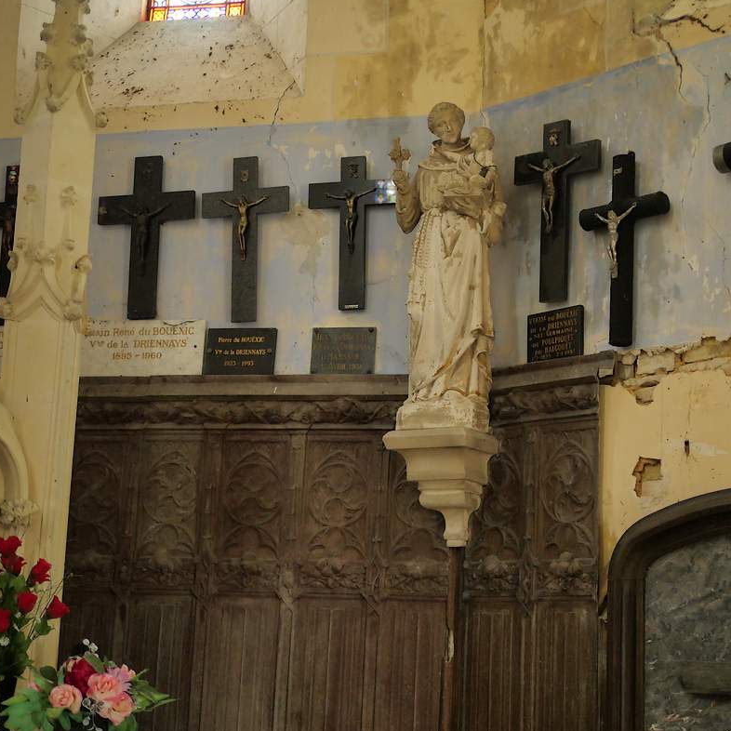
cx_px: 469
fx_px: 1433
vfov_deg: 28.6
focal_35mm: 60
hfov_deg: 28.5
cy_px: 365
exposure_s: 1/60
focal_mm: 25
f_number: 1.4
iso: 1600
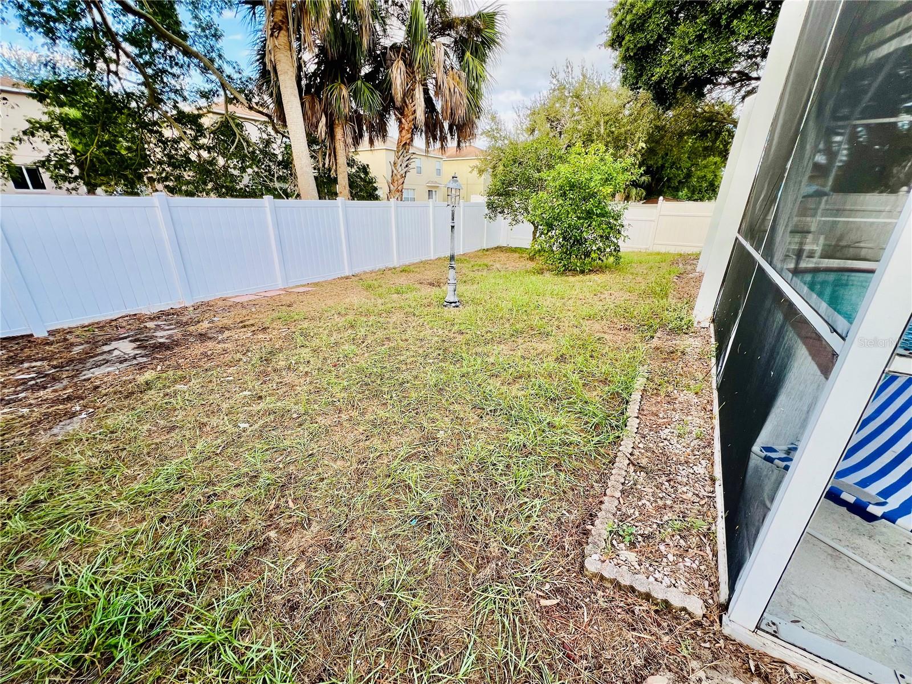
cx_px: 456
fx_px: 343
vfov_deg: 89.9
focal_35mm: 13
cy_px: 342
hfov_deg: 106.2
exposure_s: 1/99
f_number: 1.8
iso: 32
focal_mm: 1.57
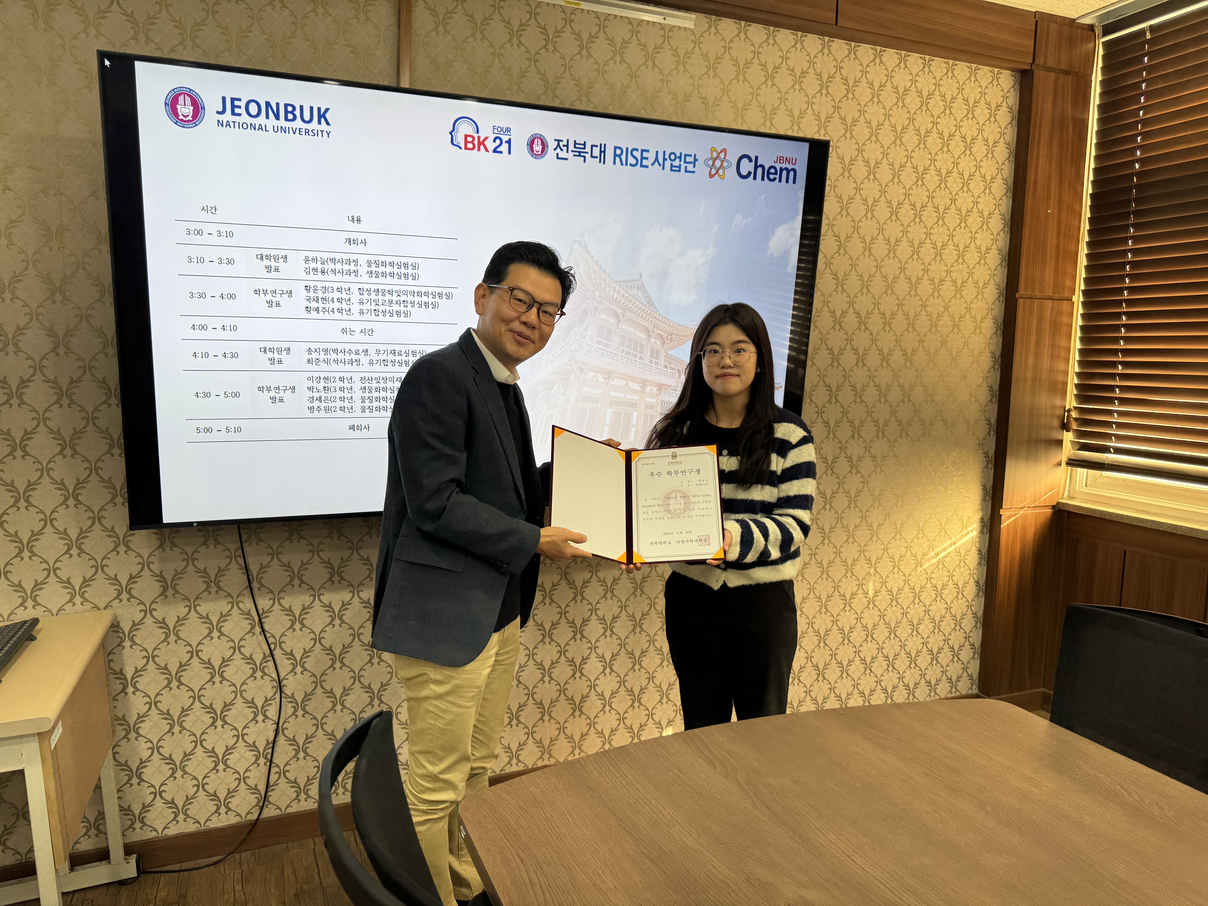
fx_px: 838
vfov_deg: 56.8
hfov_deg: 71.6
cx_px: 604
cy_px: 453
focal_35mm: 24
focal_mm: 6.76
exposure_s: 1/120
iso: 100
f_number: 1.78
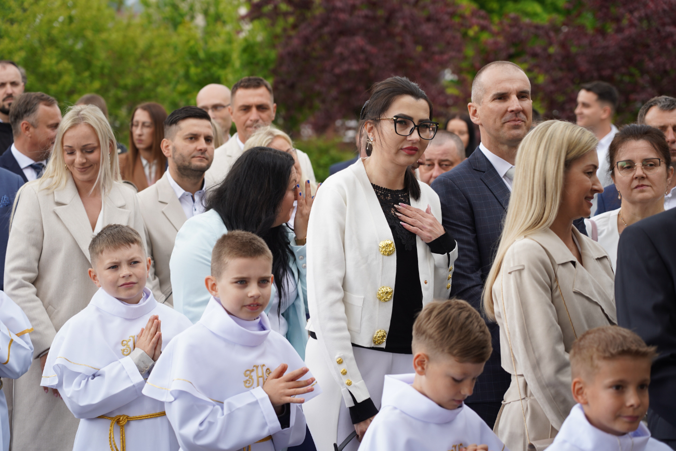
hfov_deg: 19.5
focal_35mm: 105
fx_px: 1972
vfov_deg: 13.0
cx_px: 338
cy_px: 226
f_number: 4.5
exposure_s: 1/100
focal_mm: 105
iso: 100
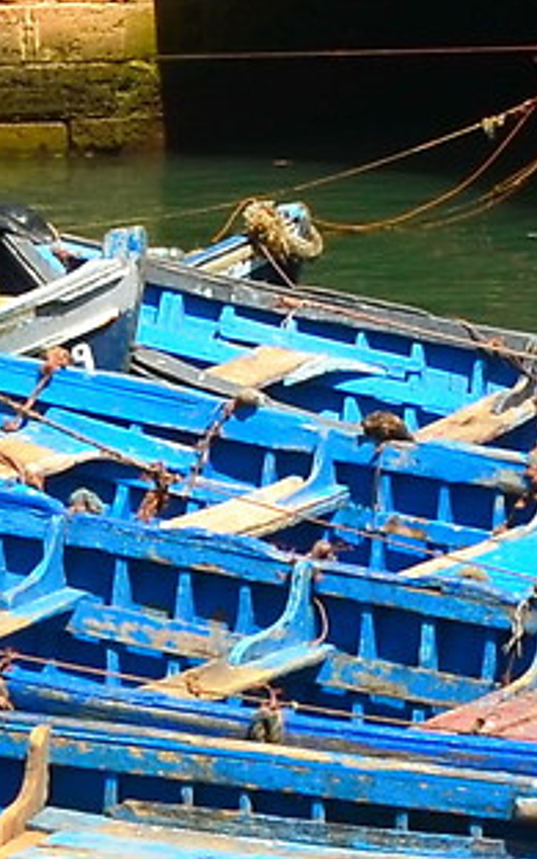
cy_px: -494
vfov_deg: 7.3
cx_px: 537
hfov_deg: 4.6
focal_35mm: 282
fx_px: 6603
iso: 200
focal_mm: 24
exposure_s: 1/80
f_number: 10
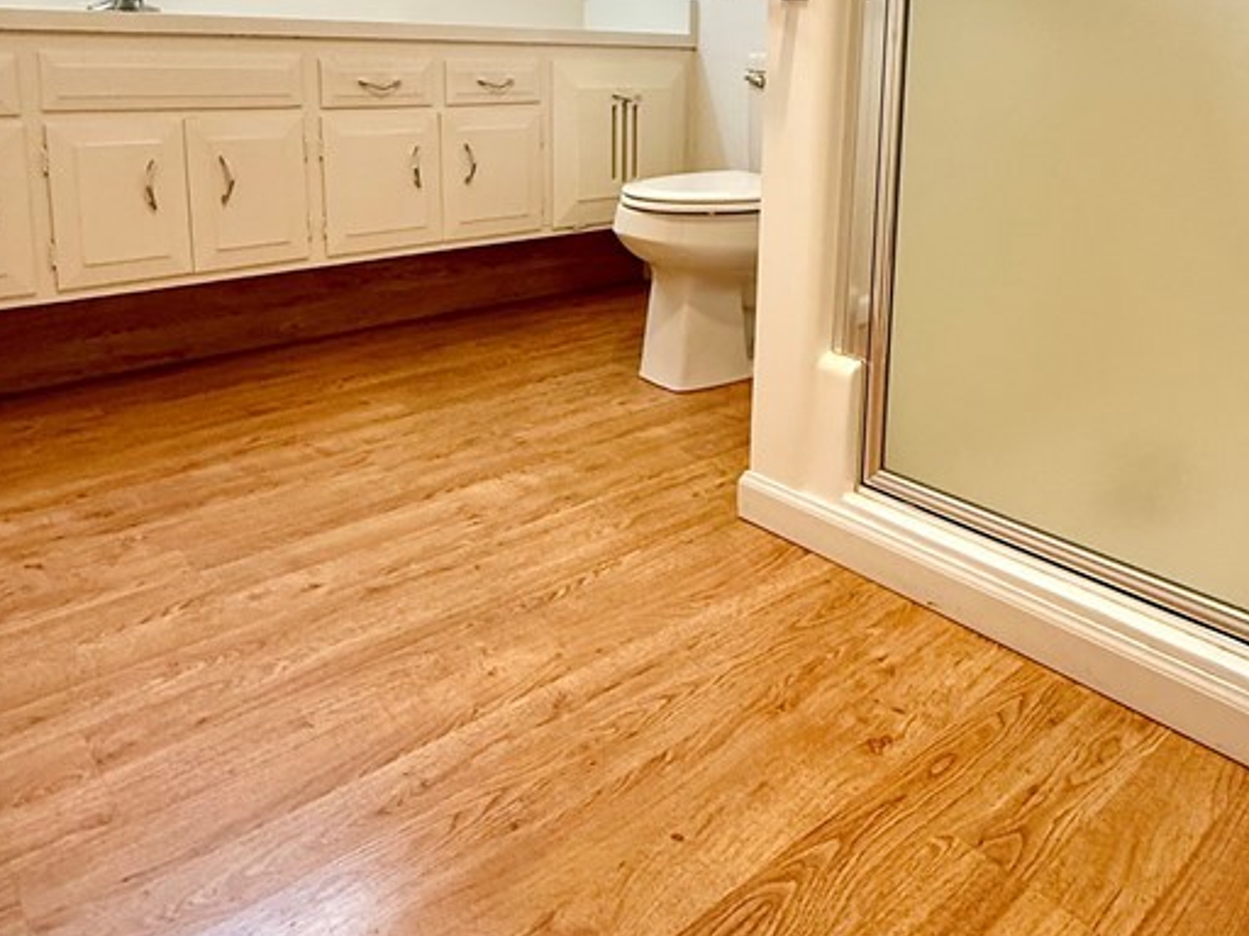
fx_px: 1010
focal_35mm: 28
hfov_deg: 62.9
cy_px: 217
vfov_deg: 47.6
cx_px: 749
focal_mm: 2.22
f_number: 2.2
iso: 250
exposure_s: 1/120
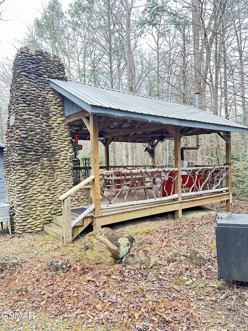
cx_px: 124
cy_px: 166
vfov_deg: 71.6
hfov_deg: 56.8
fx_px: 229
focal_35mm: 24
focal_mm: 6.86
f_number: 1.78
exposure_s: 1/121
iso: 200
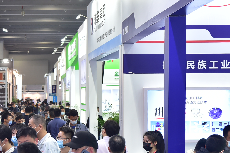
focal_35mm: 108
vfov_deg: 12.6
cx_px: 15
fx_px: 689
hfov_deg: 18.6
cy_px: 125
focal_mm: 56
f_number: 3.5
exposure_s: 1/160
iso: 1600
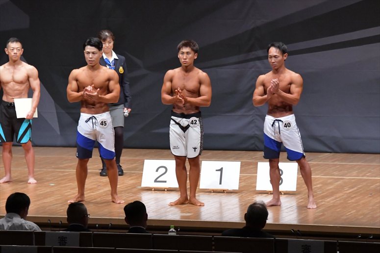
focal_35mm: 202
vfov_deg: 6.8
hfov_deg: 10.2
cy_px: 126
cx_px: 190
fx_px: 2131
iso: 8000
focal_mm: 135
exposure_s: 1/400
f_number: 5.6
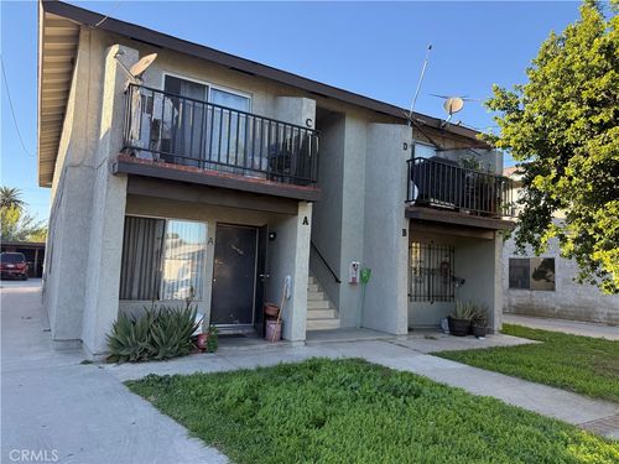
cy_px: 232
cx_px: 310
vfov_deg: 56.8
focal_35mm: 24
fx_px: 429
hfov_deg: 71.6
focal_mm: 6.76
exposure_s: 1/788
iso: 100
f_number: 1.78
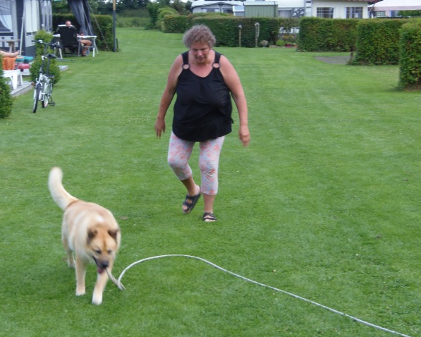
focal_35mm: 91
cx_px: 207
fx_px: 1134
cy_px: 168
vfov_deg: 16.9
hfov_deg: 21.0
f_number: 4.3
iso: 64
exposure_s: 1/50
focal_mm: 16.2
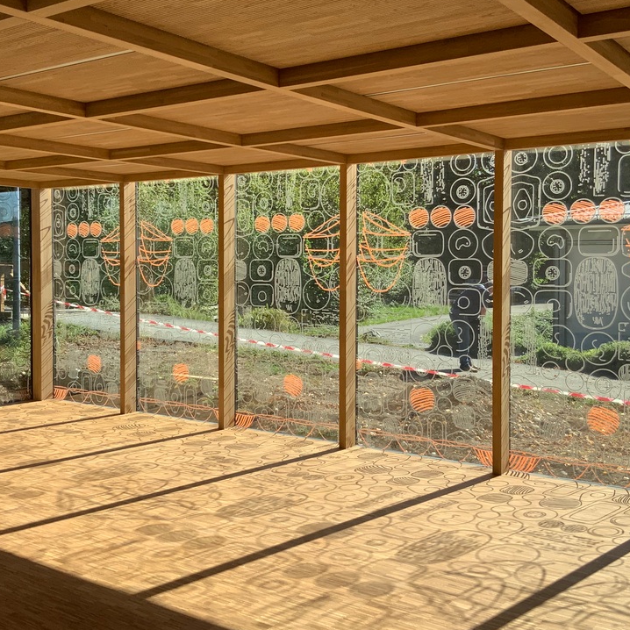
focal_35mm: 40
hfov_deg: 41.8
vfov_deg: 41.8
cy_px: 287
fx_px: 824
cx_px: 301
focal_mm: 3
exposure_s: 1/929
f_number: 1.8
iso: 16
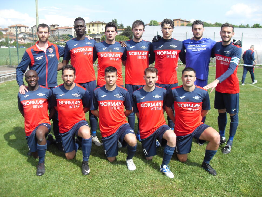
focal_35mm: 34
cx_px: 131
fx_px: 257
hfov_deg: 53.9
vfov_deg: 41.8
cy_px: 98
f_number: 7
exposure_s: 1/180
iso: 80
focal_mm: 6.3
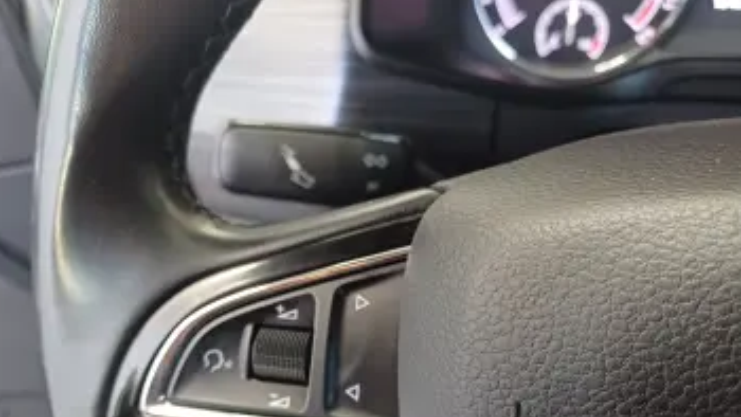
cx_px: 375
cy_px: 260
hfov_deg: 67.9
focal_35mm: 28
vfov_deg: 41.2
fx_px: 550
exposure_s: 1/33.3
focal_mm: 4.65
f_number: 1.8
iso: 400
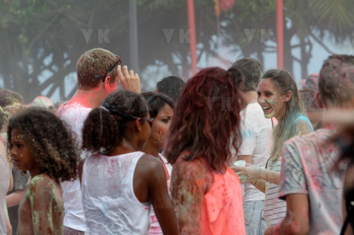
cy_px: 118
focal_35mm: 300
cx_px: 177
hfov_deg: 6.9
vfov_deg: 4.6
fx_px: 2944
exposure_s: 1/500
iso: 200
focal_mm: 200
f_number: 8
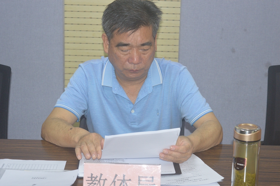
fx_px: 606
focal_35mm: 78
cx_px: 140
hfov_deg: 26.0
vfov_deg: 17.4
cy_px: 93
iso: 900
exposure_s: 1/60
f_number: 5.6
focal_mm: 52
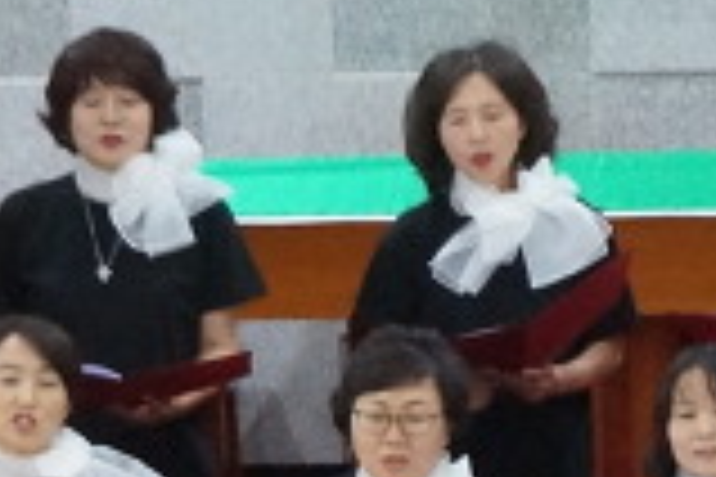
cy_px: 666
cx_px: 788
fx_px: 7880
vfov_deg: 3.5
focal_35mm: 396
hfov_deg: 5.2
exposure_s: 1/60
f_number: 5.6
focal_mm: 41
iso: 3200
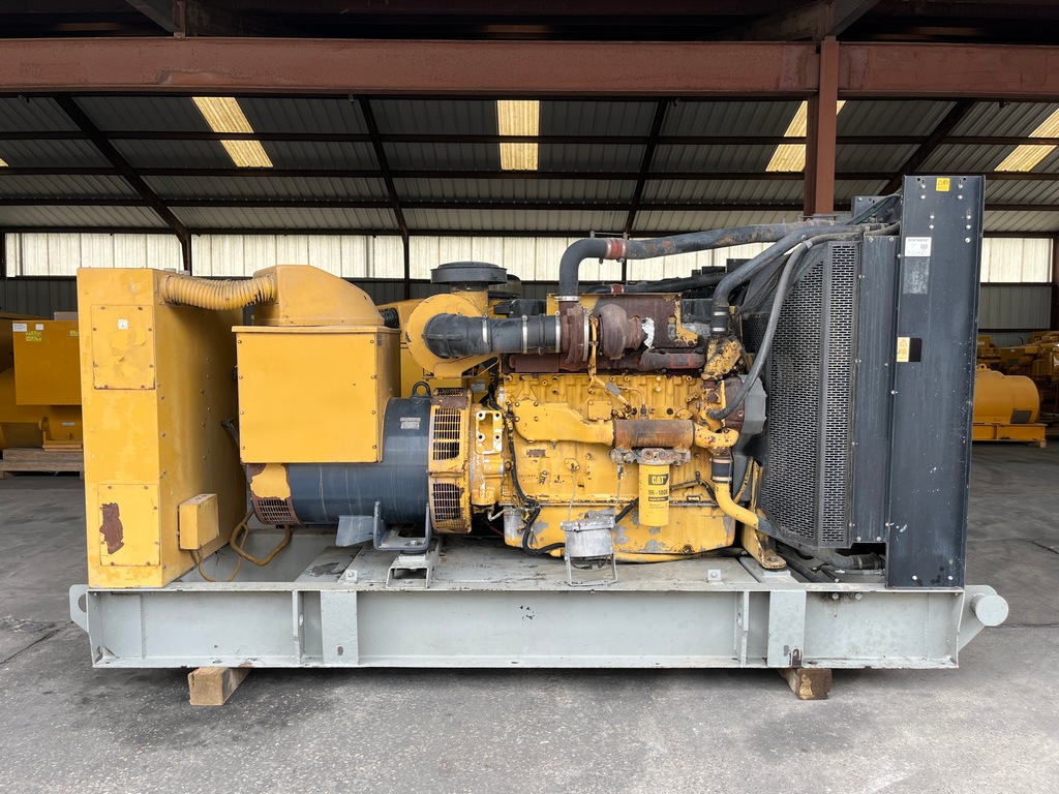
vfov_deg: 53.1
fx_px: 795
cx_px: 530
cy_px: 397
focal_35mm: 26
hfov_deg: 67.3
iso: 50
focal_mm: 5.1
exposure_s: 1/121
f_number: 1.6
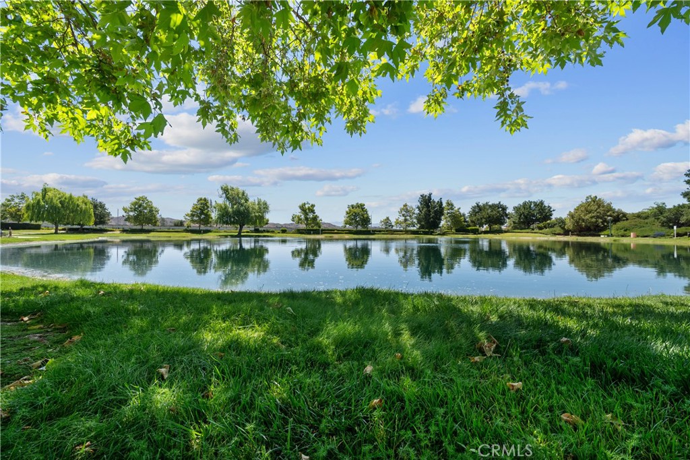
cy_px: 230
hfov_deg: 104.2
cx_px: 345
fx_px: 268
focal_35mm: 14
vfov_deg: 81.2
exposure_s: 1/80
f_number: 9
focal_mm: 14
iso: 250
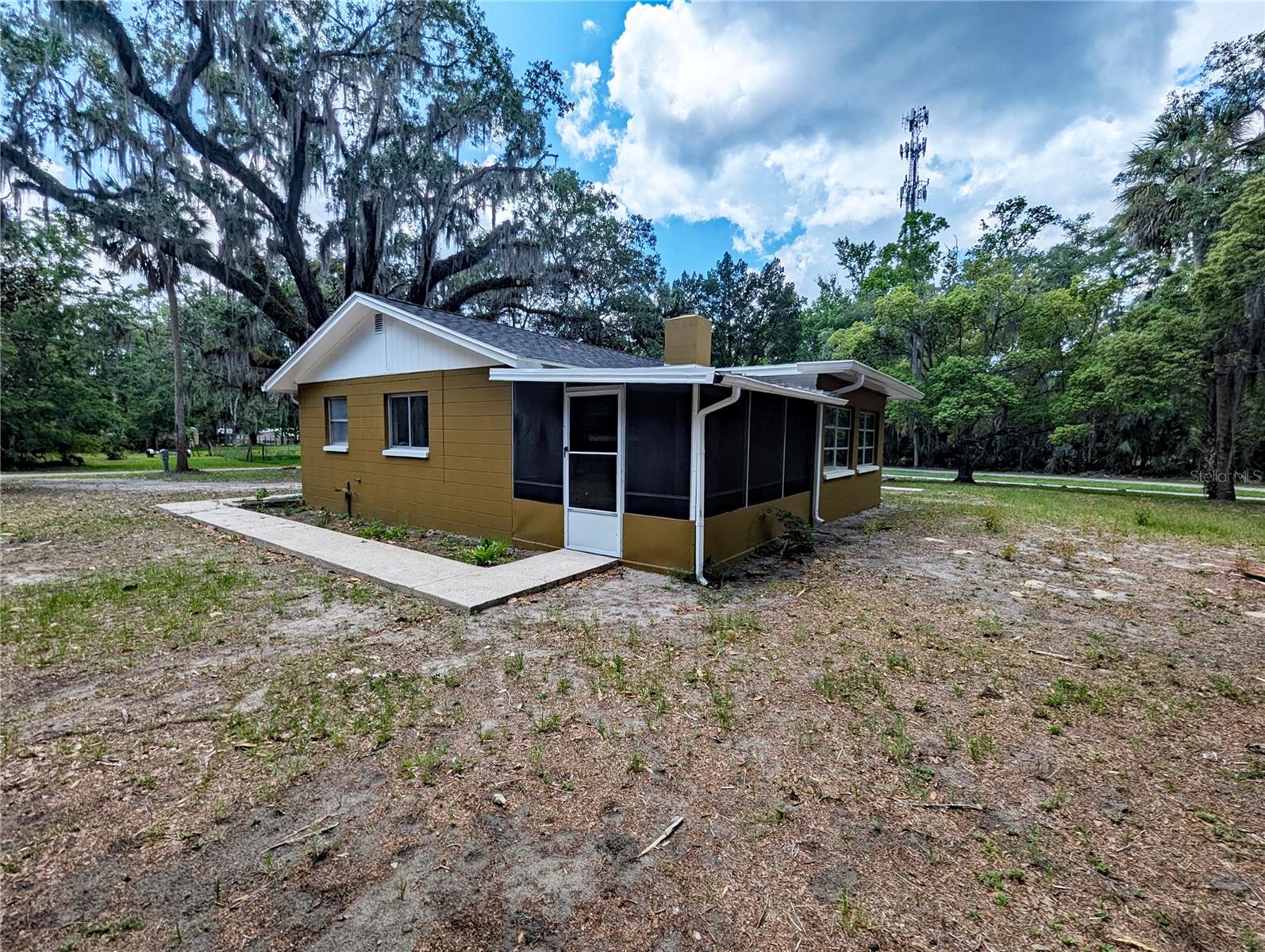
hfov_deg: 106.1
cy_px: 476
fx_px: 476
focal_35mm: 13
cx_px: 632
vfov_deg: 90.1
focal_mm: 1.95
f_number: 2.2
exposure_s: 1/2212
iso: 45
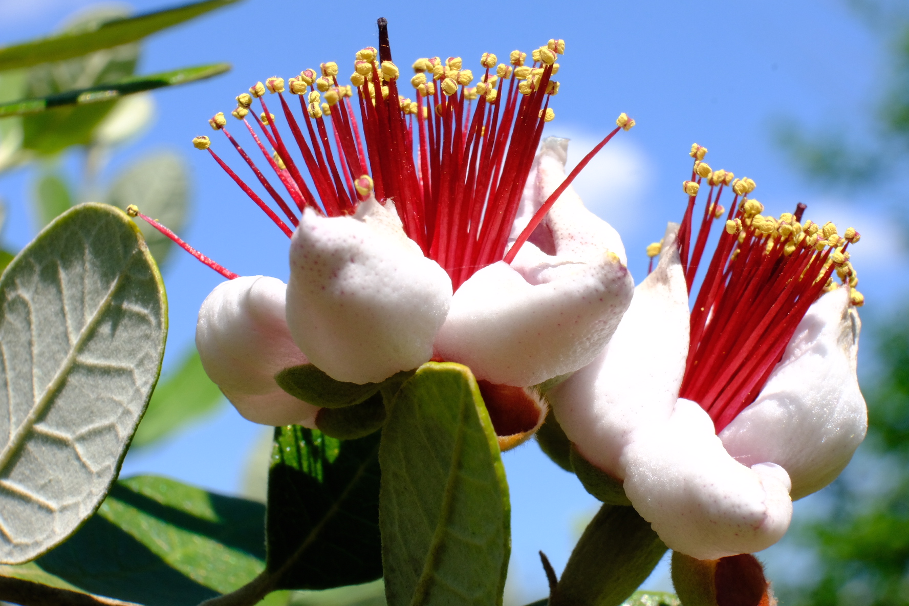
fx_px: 2096
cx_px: 454
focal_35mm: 83
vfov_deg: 16.5
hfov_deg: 24.5
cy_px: 303
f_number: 20
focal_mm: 55
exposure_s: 1/250
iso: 1250
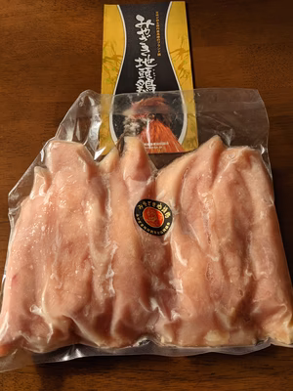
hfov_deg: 51.4
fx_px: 305
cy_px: 196
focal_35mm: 27
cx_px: 146
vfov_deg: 65.3
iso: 50
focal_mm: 4.38
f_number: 1.73
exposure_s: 1/975
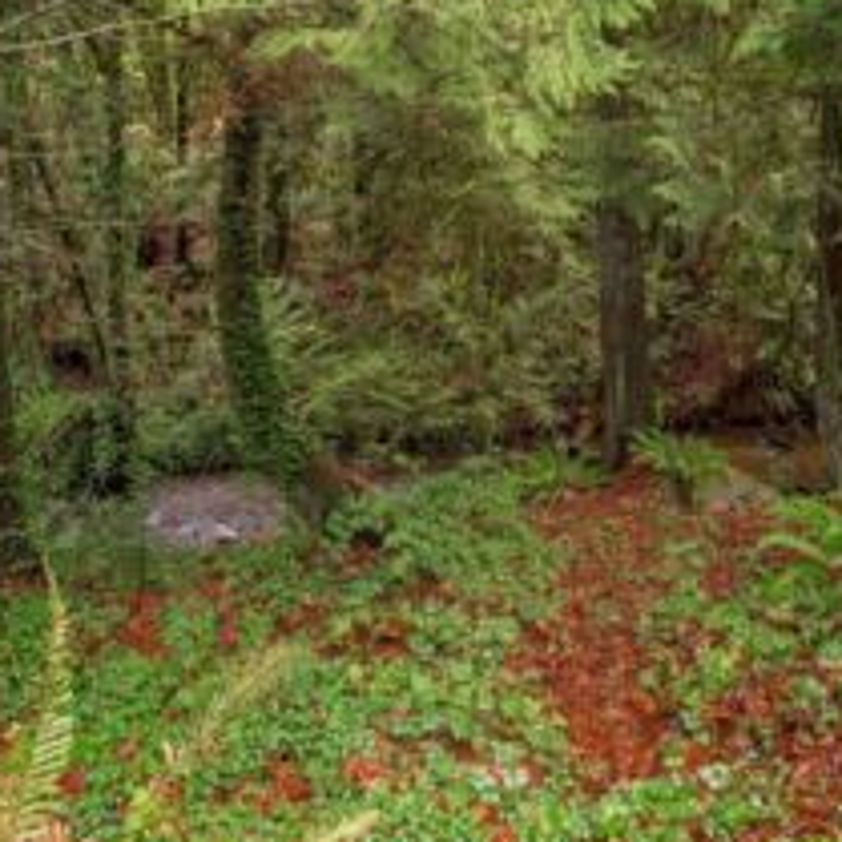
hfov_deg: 42.8
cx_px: 407
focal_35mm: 39
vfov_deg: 42.8
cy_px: 409
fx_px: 1073
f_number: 7.1
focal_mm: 24
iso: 1000
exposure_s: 1/30
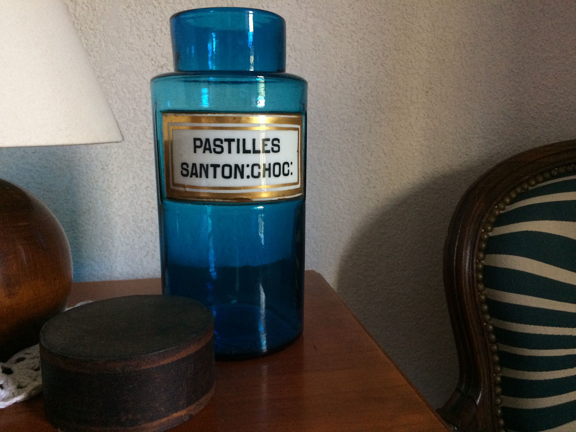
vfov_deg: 48.2
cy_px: 216
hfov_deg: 61.7
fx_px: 483
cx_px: 288
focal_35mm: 29
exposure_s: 1/33
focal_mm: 4.15
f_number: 2.2
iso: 320
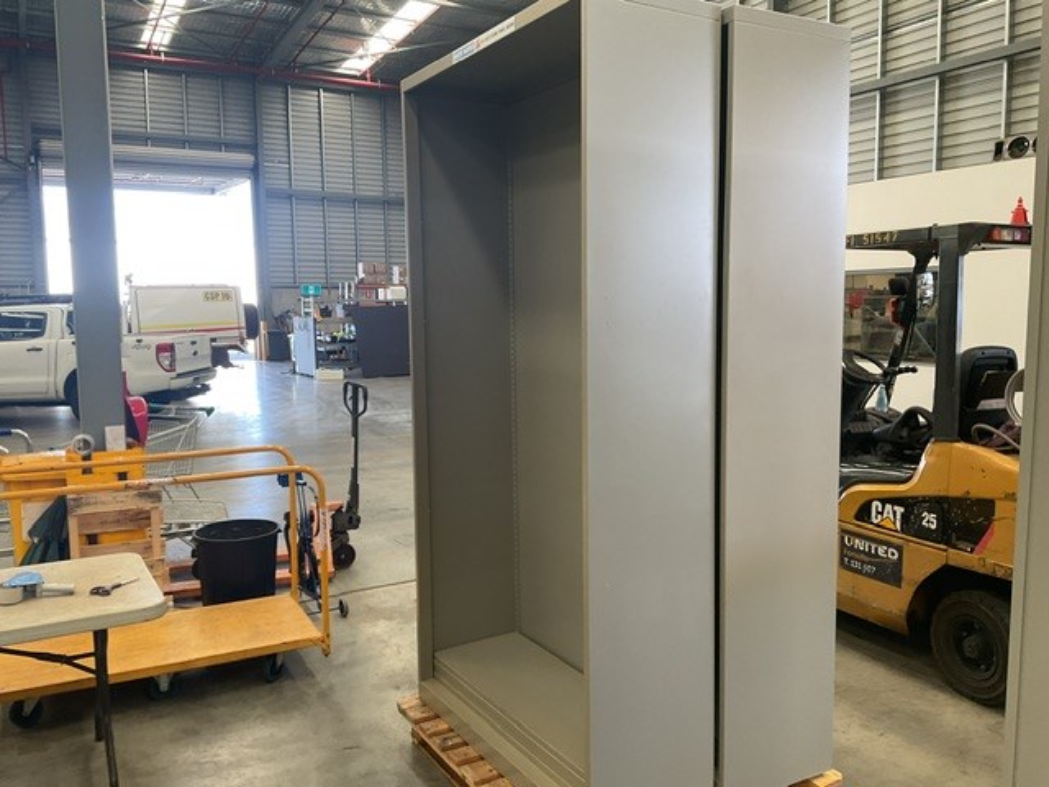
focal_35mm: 29
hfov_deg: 61.7
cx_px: 524
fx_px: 879
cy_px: 394
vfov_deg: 48.2
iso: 50
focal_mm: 3
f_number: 1.8
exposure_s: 1/100
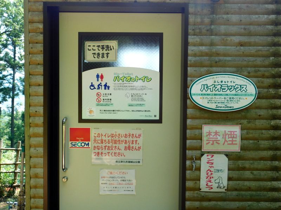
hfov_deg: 51.4
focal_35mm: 36
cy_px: 105
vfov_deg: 39.7
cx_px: 140
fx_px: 292
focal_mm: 6.3
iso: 125
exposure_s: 1/200
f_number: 3.5
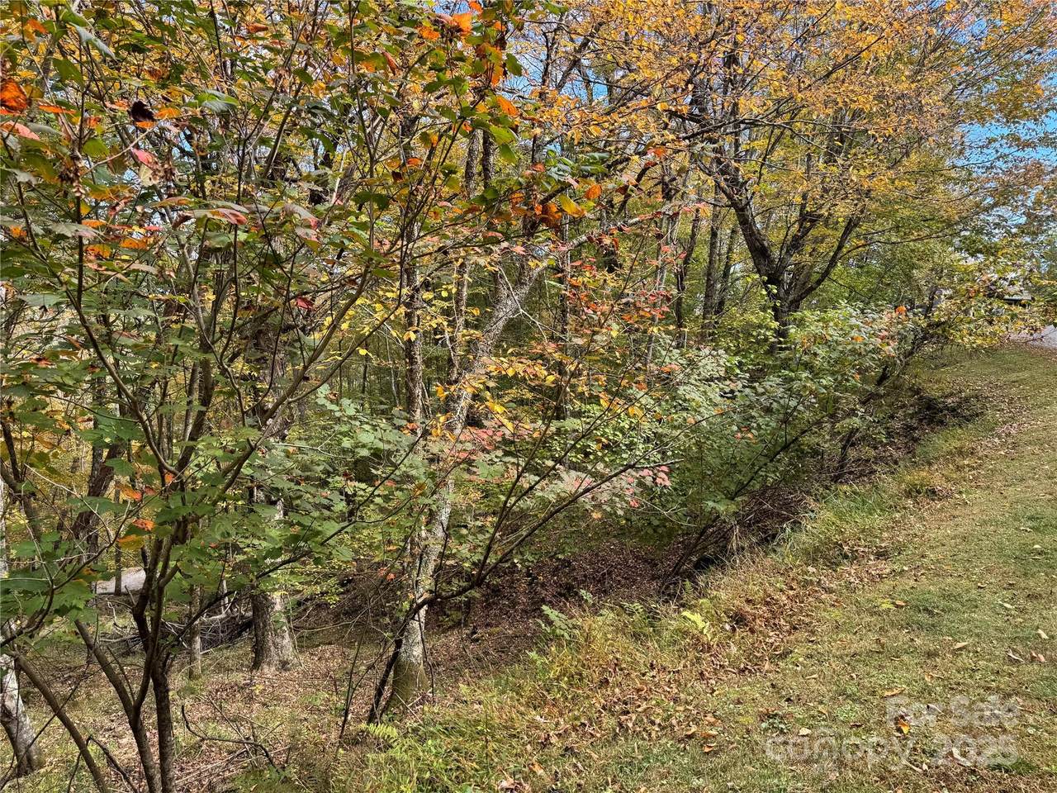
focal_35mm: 24
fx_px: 733
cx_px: 528
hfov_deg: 71.6
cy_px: 396
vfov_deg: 56.8
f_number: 1.78
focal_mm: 6.76
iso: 80
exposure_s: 1/544
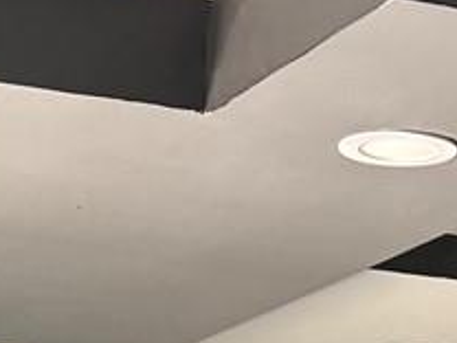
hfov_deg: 9.9
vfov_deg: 6.3
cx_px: 323
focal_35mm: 200
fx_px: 2640
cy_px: 1299
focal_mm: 5.96
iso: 160
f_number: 1.6
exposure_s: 1/60
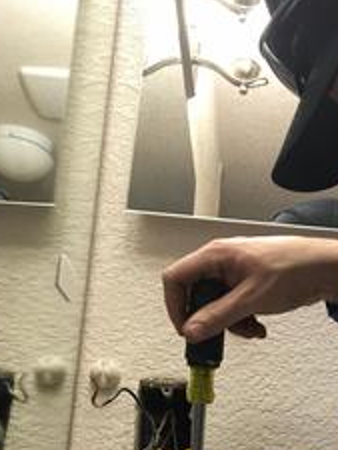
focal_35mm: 58
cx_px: 311
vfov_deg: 32.1
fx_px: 754
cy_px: 378
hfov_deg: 24.5
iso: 40
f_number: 2.2
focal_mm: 4.15
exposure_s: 1/30
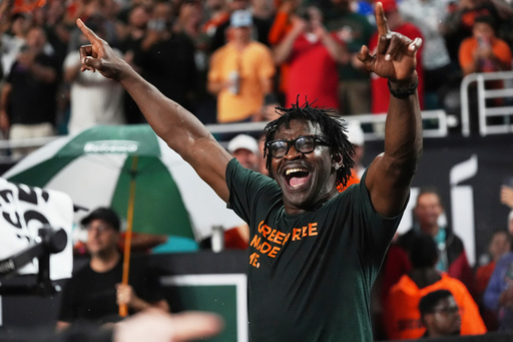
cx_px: 256
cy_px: 171
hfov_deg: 17.4
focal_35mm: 118
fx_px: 1681
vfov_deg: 11.6
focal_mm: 118
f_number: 3.5
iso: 5000
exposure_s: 1/3200
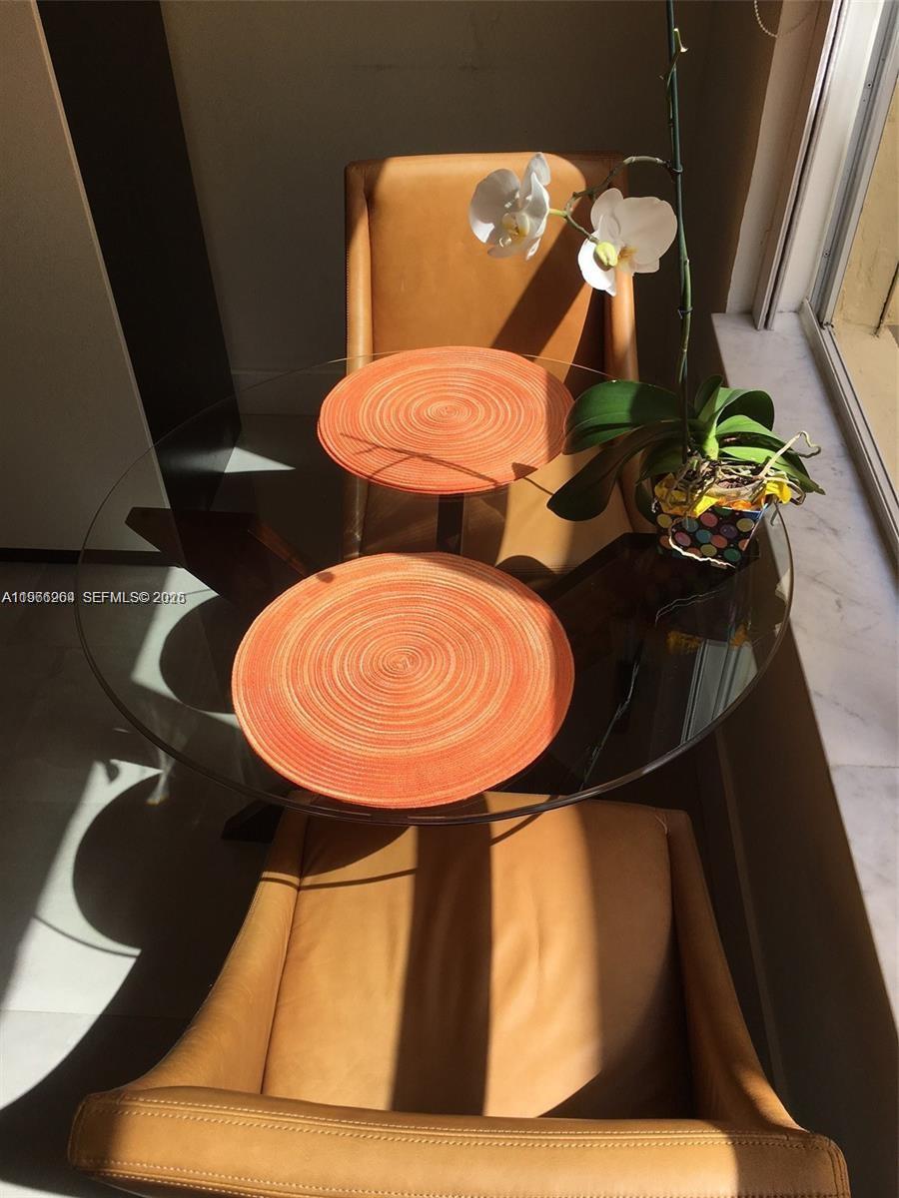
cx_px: 450
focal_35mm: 29
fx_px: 1004
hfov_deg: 48.2
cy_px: 599
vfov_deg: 61.7
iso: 25
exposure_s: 1/1054
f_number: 2.2
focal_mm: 4.15
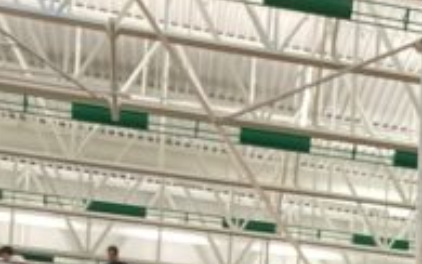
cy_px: 537
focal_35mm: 117
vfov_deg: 10.3
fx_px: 1346
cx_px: 658
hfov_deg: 16.1
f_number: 1.8
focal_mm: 3.99
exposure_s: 1/60
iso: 250
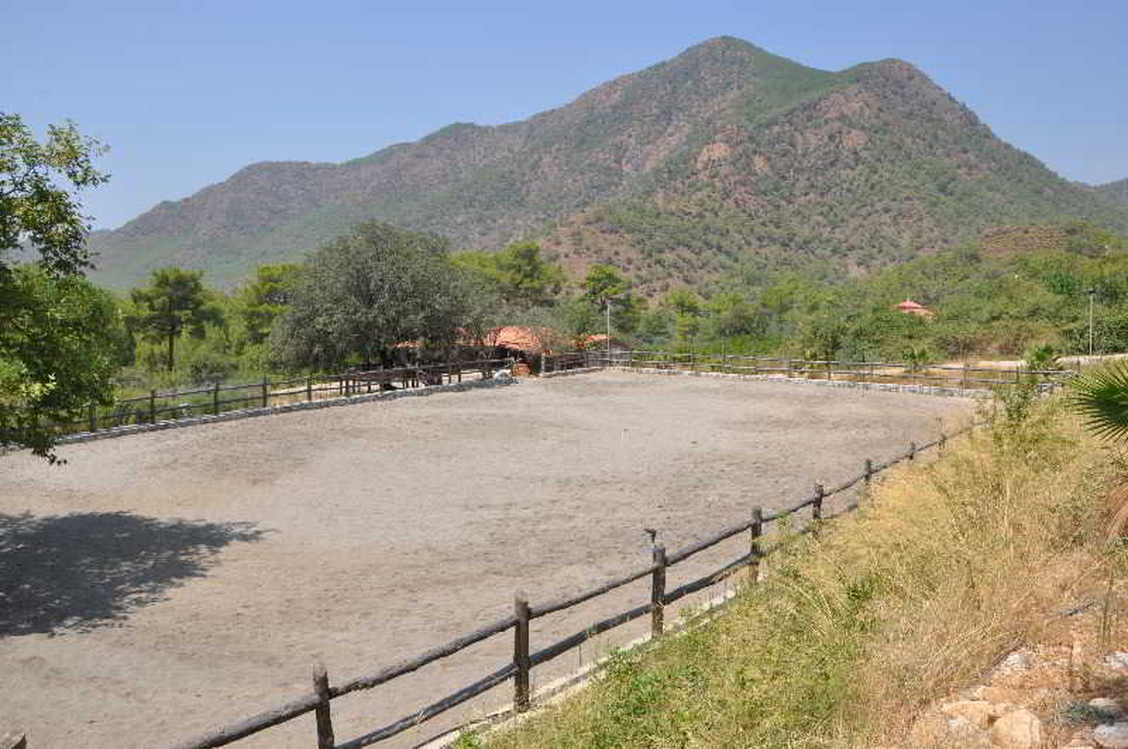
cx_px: 564
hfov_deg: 67.5
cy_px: 374
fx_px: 845
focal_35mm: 27
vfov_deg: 47.8
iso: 200
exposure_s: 1/200
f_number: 14
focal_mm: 18
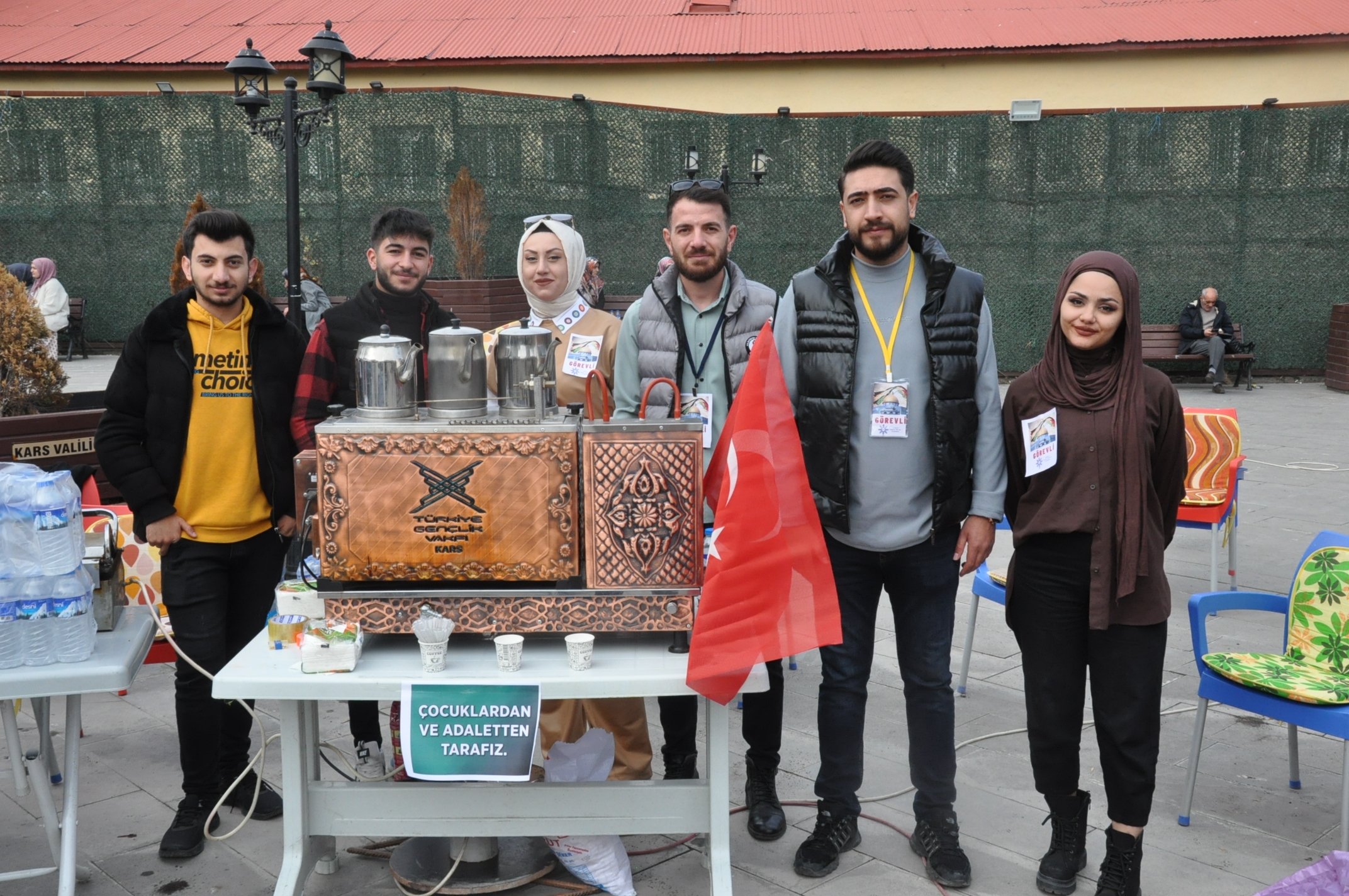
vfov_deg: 35.4
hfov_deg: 51.3
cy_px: 448
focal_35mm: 38
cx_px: 674
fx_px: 1403
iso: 1250
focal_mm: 25
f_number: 11
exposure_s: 1/500
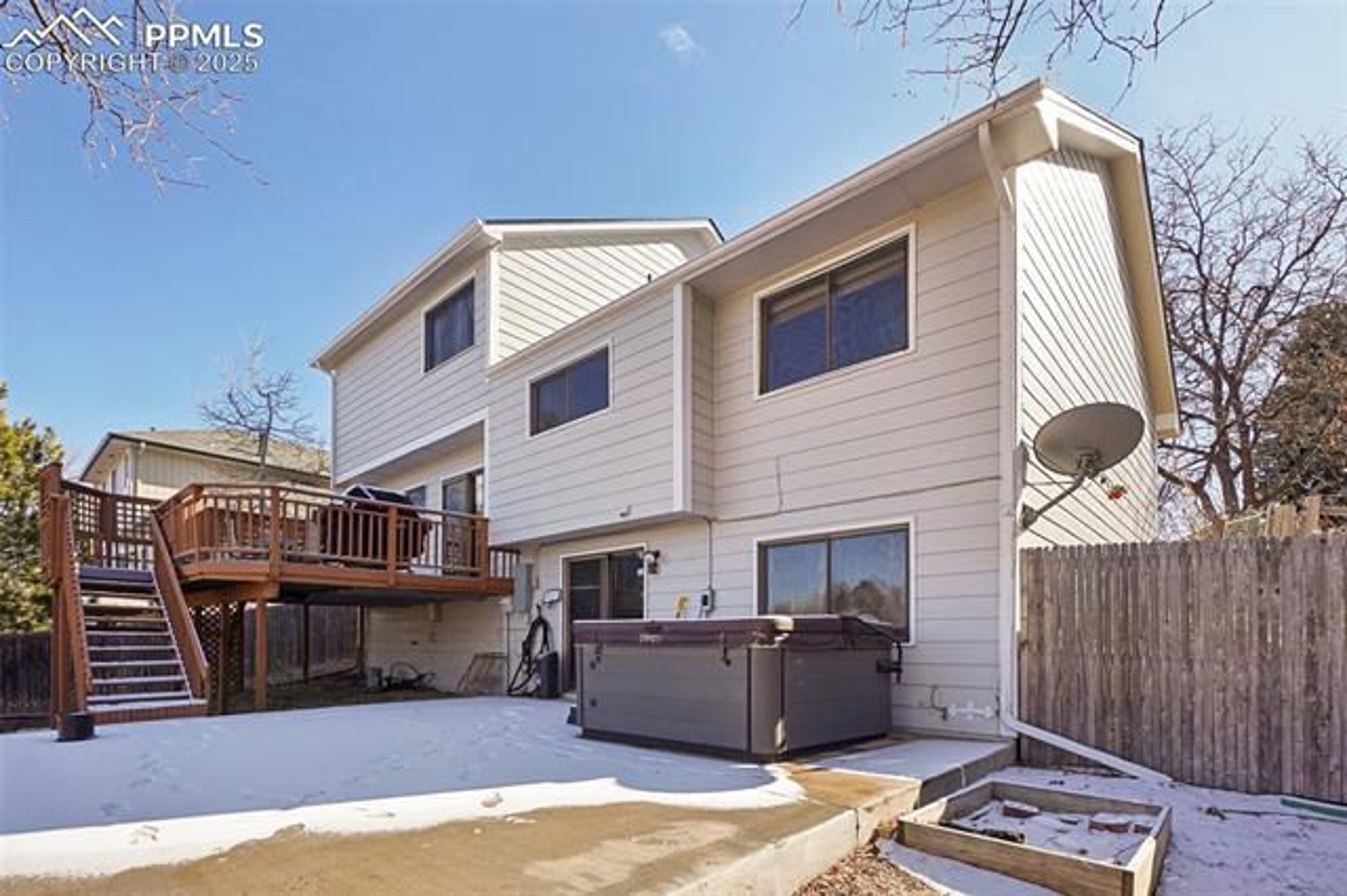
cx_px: 674
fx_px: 561
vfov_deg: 77.3
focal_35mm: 15
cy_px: 448
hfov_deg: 100.4
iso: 100
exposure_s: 1/200
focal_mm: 10
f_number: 8
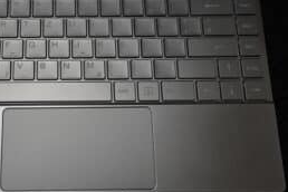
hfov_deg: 34.9
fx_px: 448
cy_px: 55
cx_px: 71
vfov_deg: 24.0
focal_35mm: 56
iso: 125
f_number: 6.3
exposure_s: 1/40
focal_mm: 37
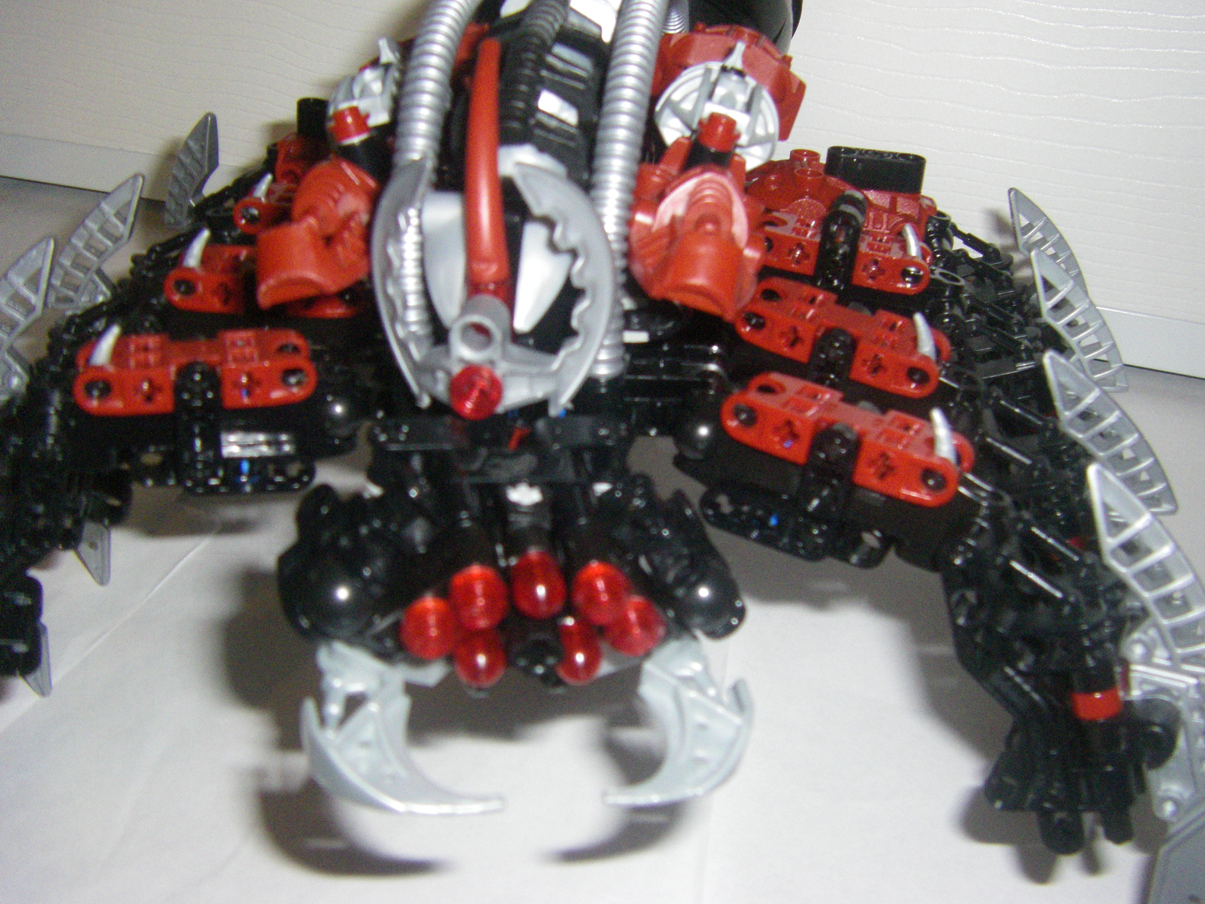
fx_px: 1427
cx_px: 621
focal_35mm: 41
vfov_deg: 35.1
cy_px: 441
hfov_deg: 45.8
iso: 500
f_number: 3.5
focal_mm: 6.3
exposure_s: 1/50
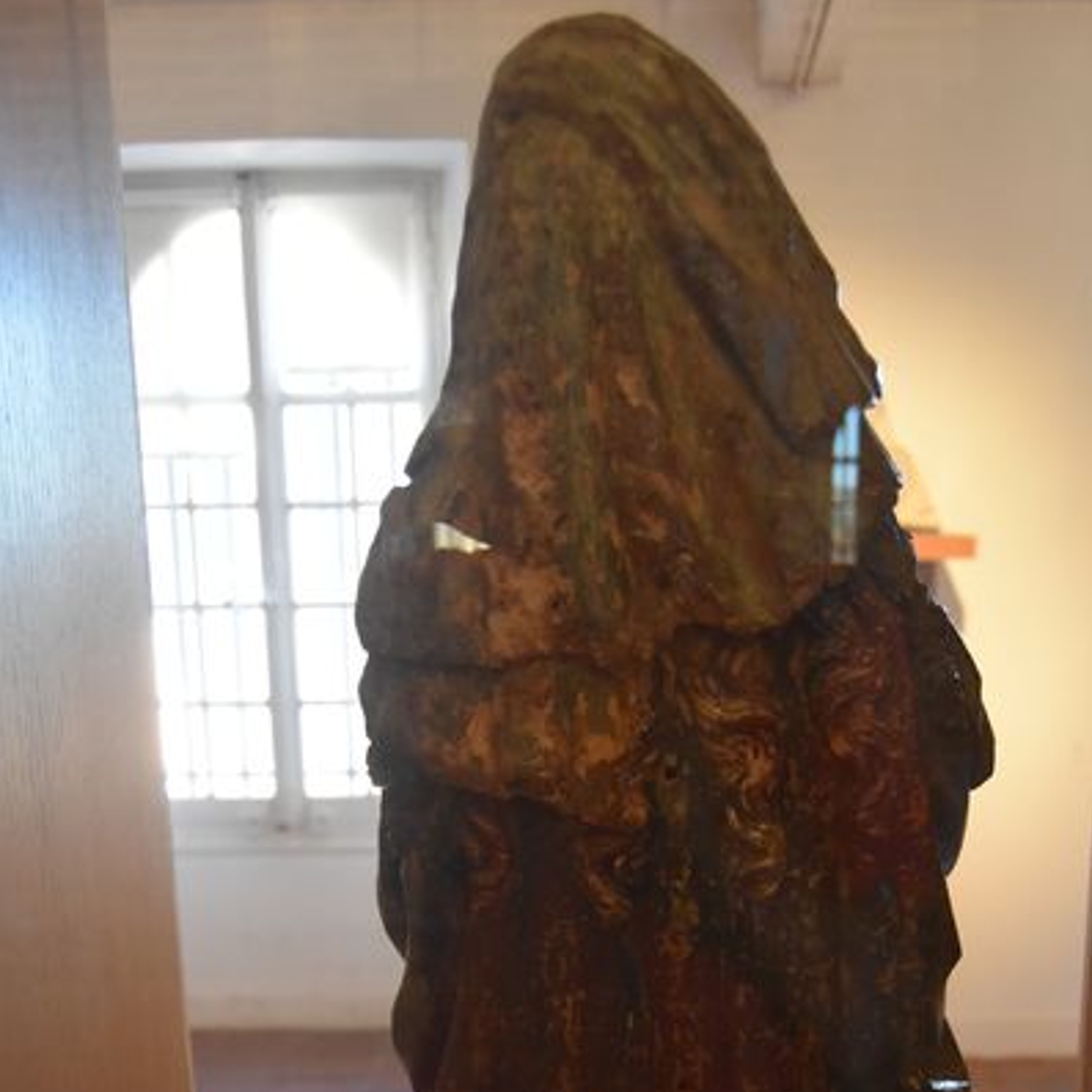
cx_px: 637
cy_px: 952
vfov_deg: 35.6
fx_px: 1606
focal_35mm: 45
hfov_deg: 37.5
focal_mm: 20
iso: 1800
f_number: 3.5
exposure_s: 1/60
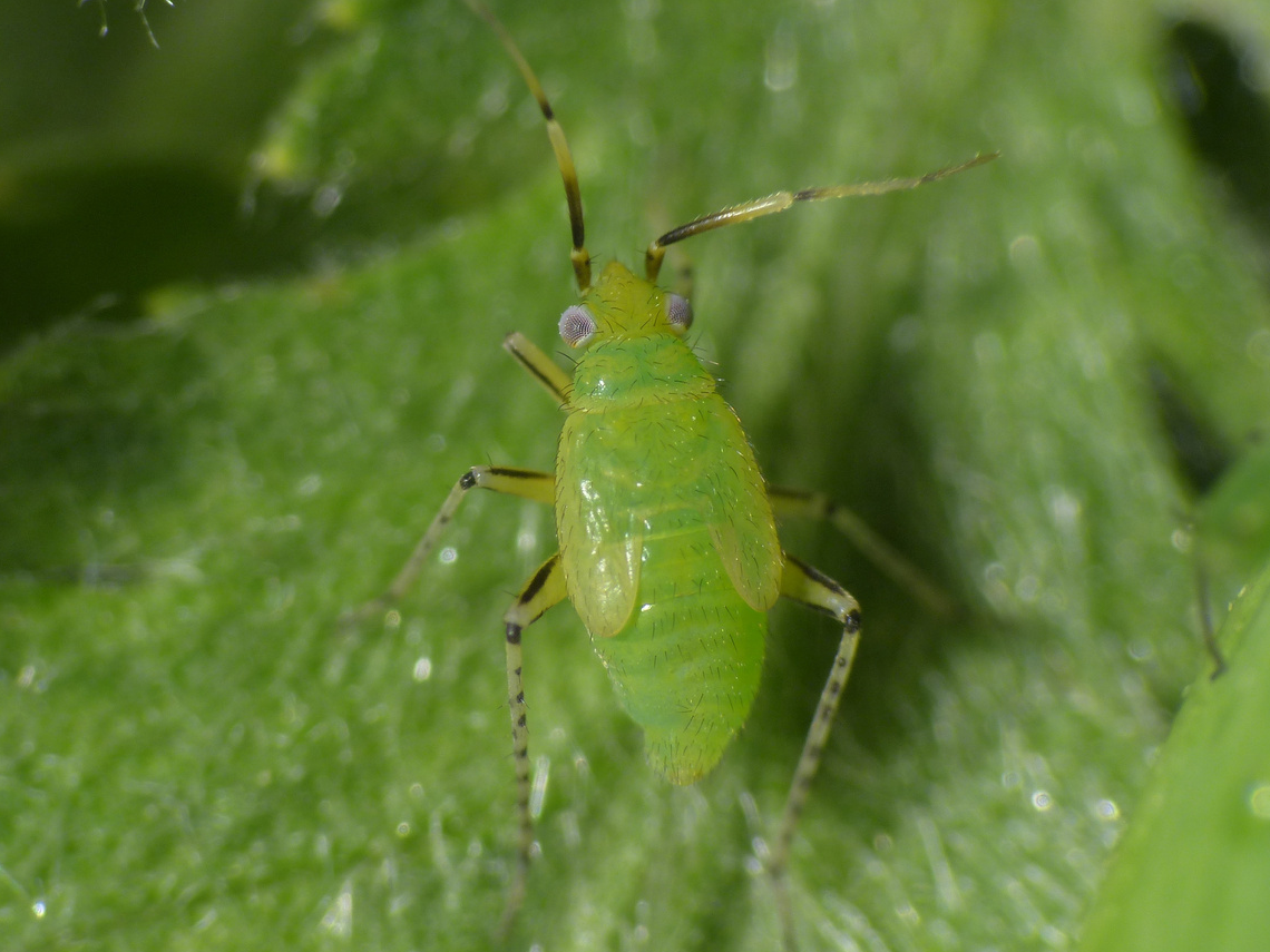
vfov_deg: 2.0
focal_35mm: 758
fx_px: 27810
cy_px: 421
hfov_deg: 2.6
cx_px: 609
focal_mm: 107.9
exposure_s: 1/5
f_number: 7.1
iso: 100
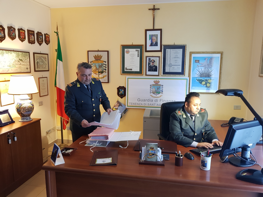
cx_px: 132
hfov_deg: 67.3
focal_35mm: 26
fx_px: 198
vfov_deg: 53.1
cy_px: 98
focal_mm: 4.2
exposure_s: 1/33
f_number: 1.7
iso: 250
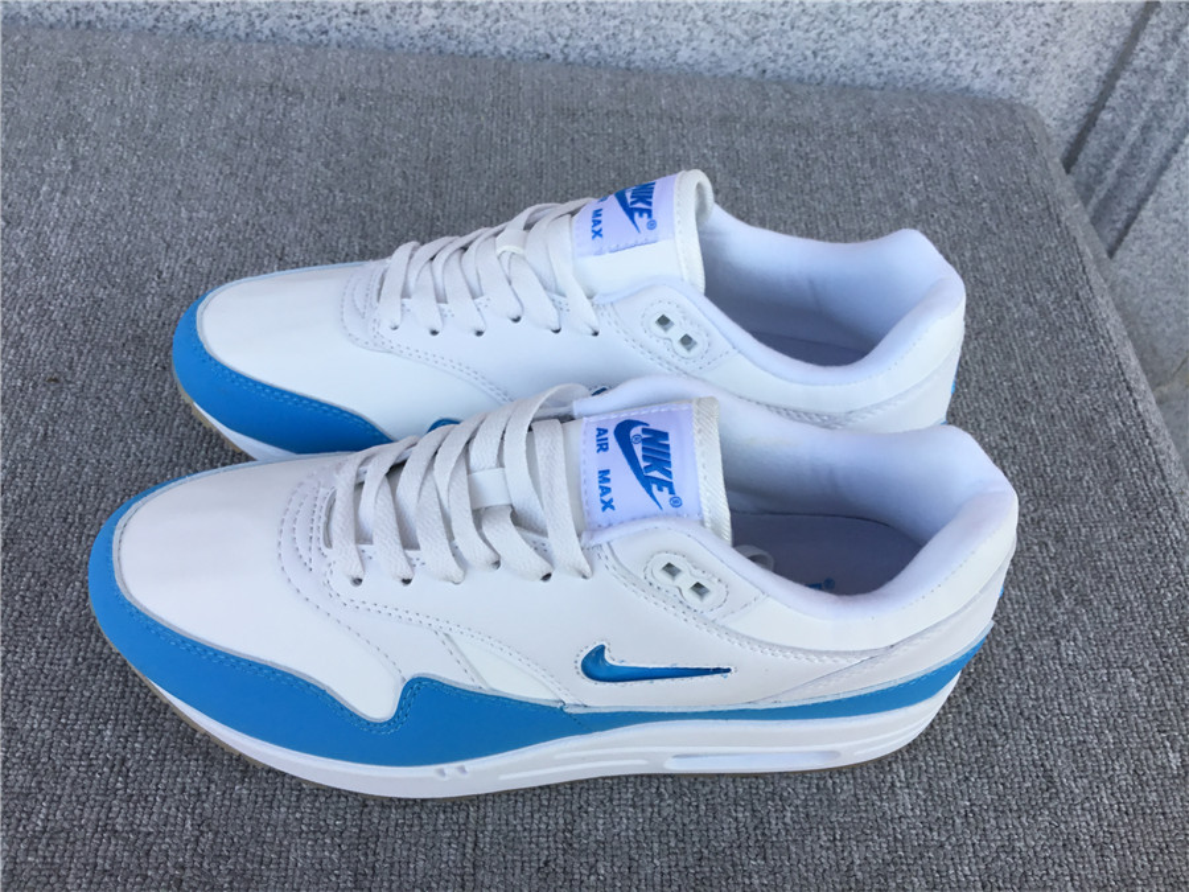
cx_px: 594
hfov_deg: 58.4
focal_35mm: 31
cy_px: 446
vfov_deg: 45.4
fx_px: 1065
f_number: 2.4
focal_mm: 3.3
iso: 25
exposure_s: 1/254
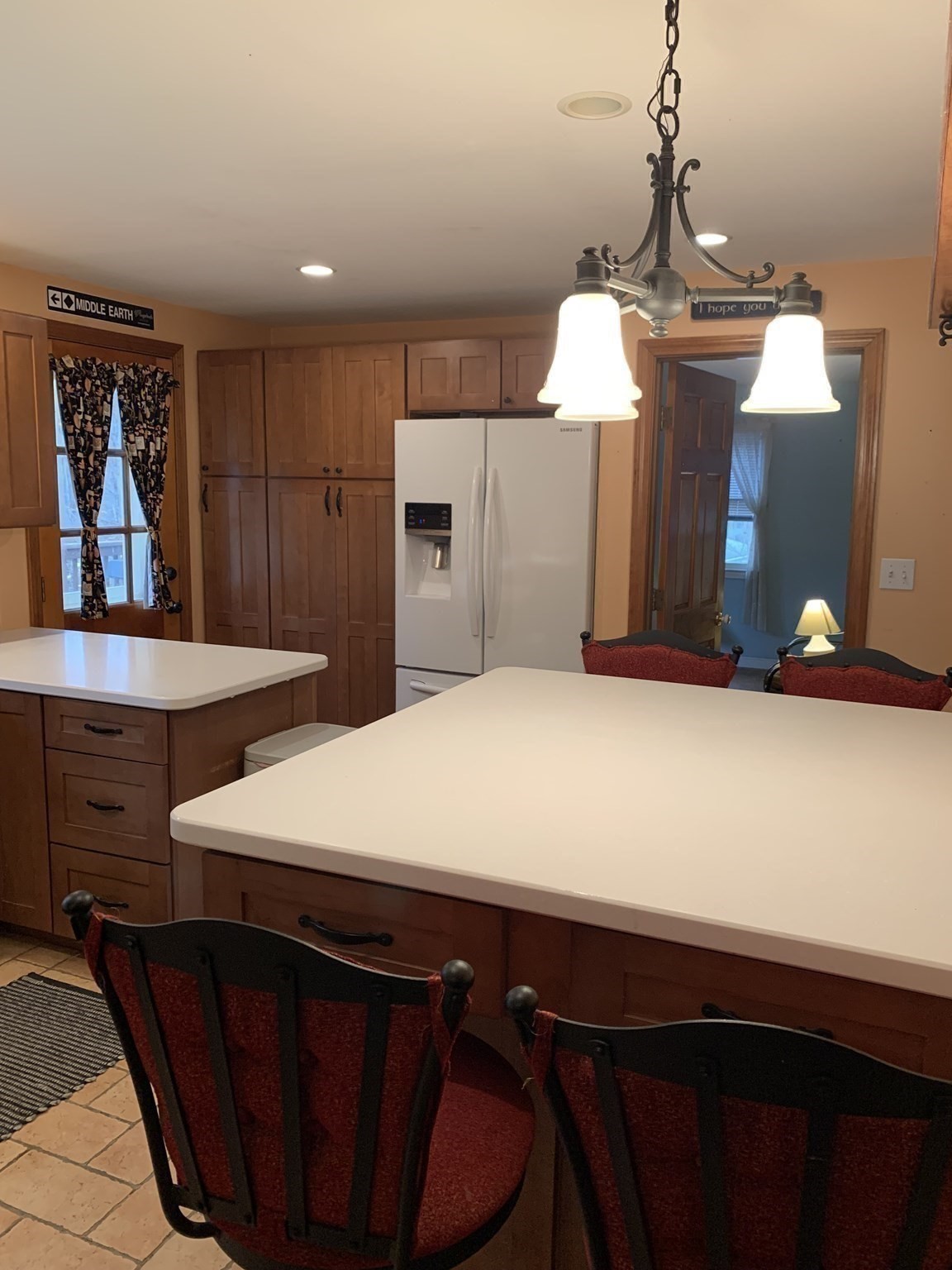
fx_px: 953
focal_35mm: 26
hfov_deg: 53.1
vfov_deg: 67.3
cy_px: 635
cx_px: 476
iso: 100
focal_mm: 4.25
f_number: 1.8
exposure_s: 1/60
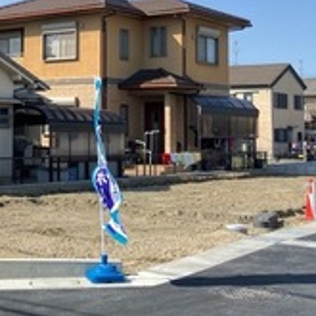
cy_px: 75
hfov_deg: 23.2
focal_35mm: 72
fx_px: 744
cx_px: 11
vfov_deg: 23.7
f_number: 1.8
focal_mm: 3.99
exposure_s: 1/694
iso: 32
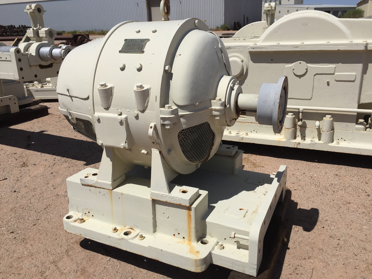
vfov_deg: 48.2
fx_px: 312
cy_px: 140
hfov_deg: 61.7
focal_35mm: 29
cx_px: 186
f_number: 2.2
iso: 32
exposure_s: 1/5650
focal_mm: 4.15
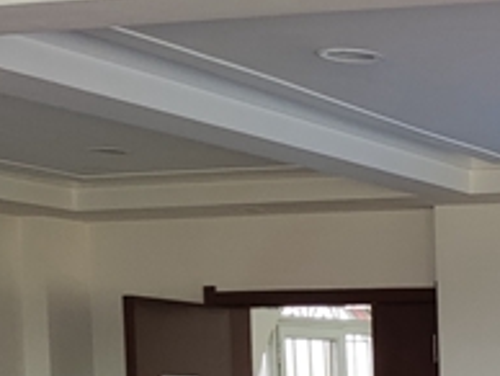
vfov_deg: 13.7
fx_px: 1490
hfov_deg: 16.6
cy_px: 528
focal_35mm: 103
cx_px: 838
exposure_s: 1/103
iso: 50
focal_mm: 4.71
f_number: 1.79
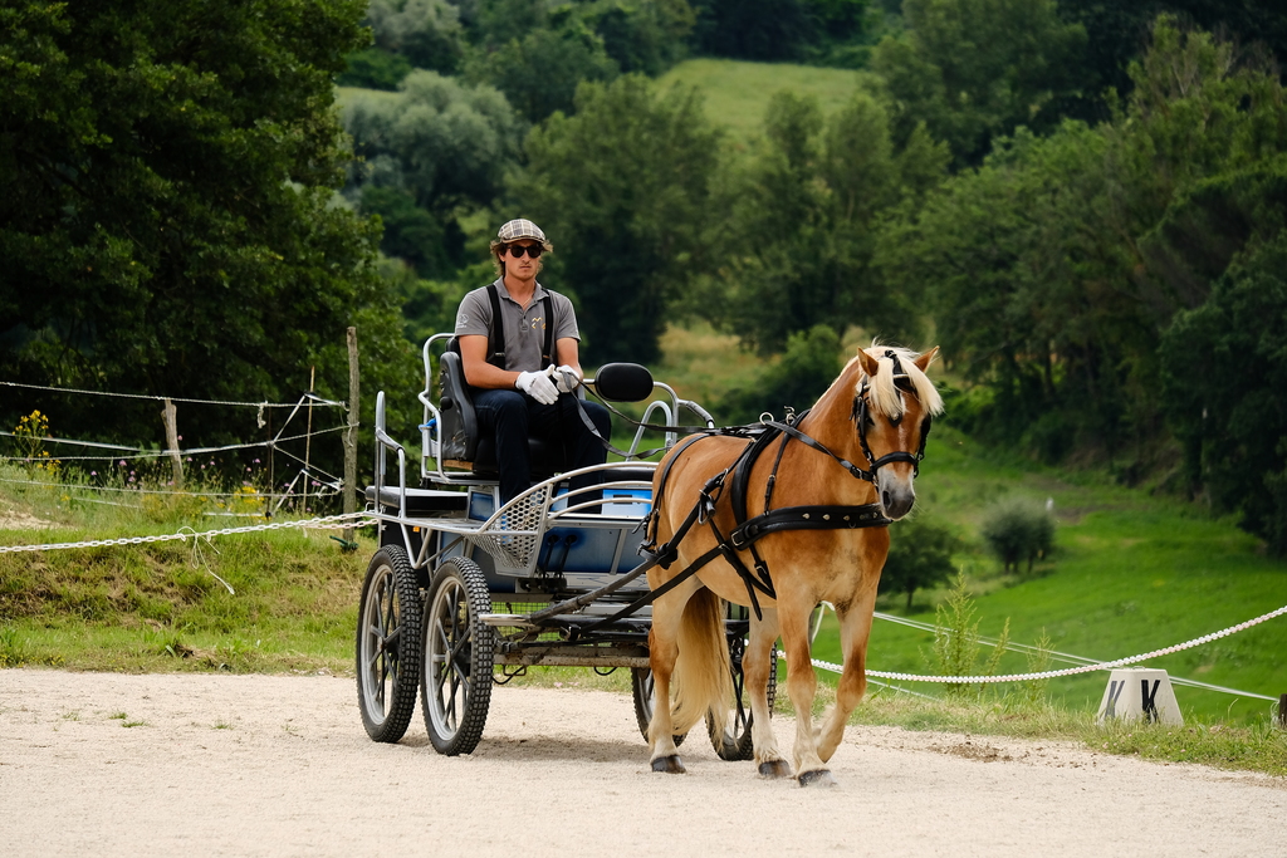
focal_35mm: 246
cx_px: 644
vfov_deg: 5.6
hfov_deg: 8.4
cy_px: 429
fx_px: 8795
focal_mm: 164
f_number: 5.6
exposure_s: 1/750
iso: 400
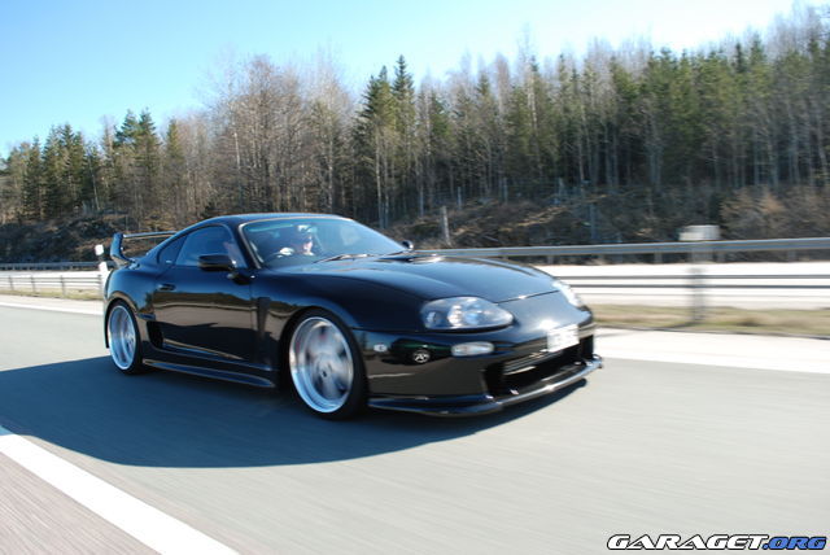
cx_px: 415
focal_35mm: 27
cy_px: 278
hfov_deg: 67.3
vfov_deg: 48.0
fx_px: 623
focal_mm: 18
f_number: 6.3
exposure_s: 1/160
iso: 100
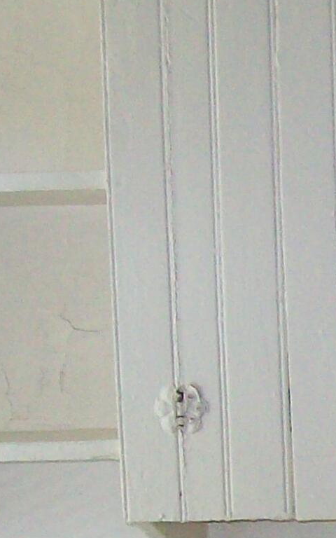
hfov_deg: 8.1
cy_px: 602
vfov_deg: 13.7
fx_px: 2183
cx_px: 811
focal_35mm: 149
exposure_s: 1/64
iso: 200
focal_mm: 6
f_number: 2.7
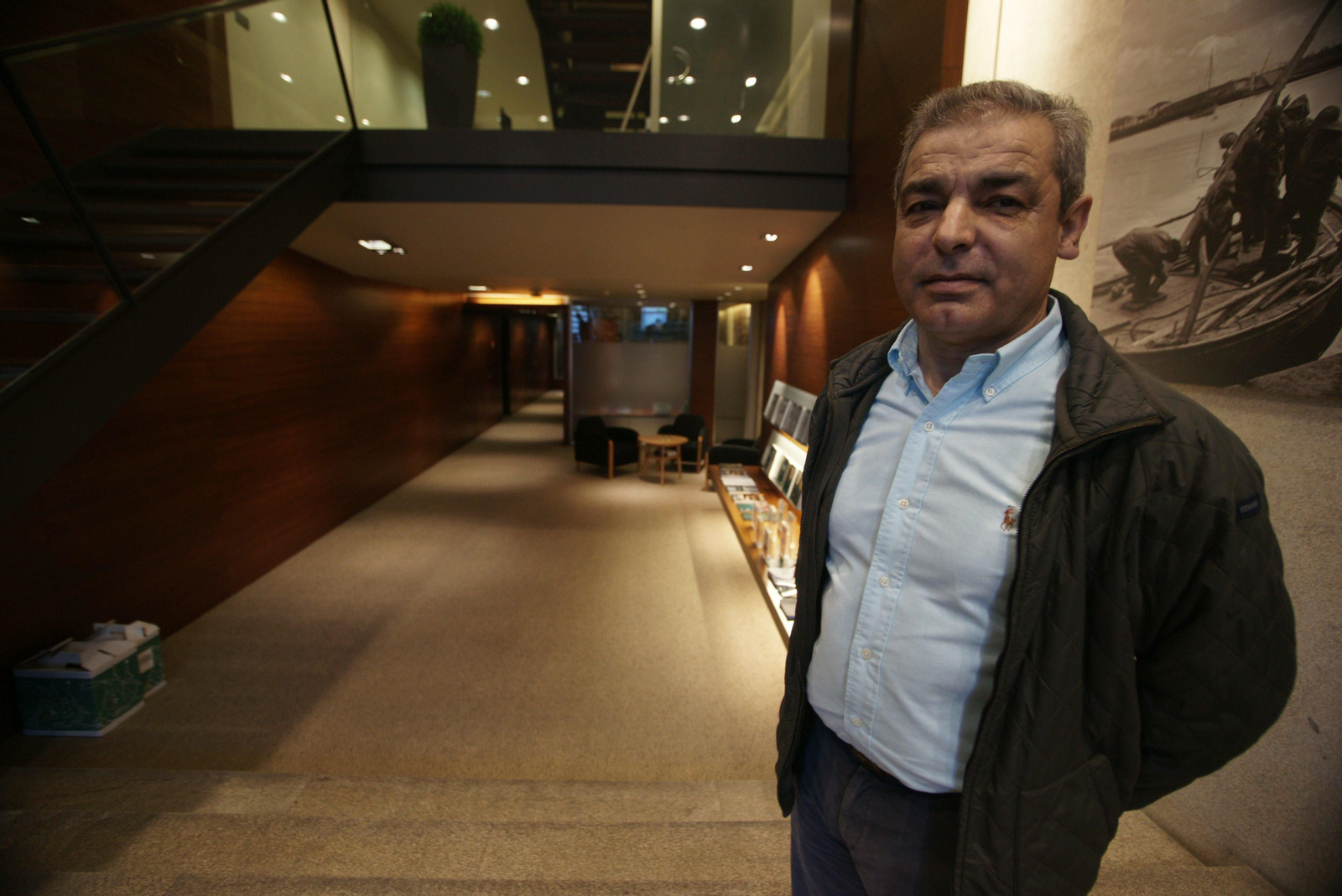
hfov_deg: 93.3
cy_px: 448
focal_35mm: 17
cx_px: 671
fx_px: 634
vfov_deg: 70.5
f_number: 4.5
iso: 800
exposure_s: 1/50
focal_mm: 17
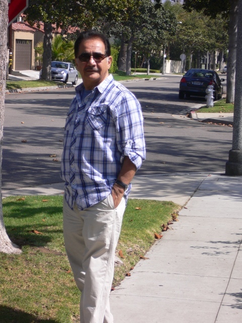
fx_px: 979
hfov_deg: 14.1
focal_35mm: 105
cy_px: 162
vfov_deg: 18.7
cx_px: 121
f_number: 5
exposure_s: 1/320
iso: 80
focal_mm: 17.4
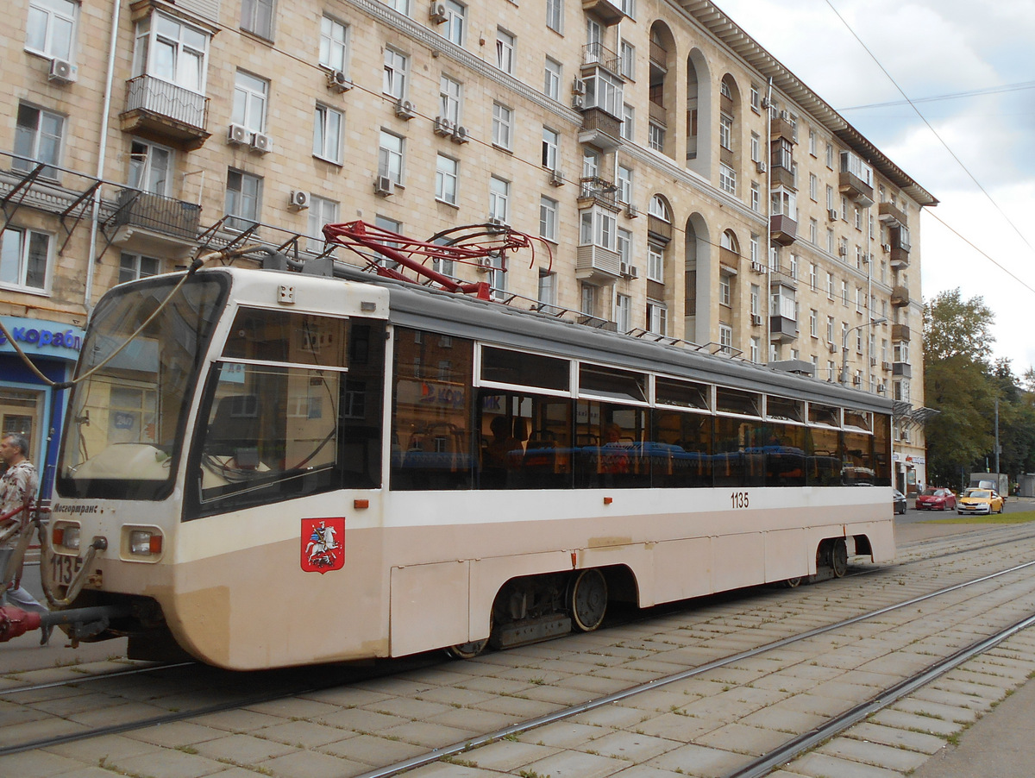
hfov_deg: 67.3
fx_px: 778
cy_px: 389
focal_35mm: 26
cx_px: 518
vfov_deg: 53.1
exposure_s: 1/320
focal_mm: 4.6
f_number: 3.2
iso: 80
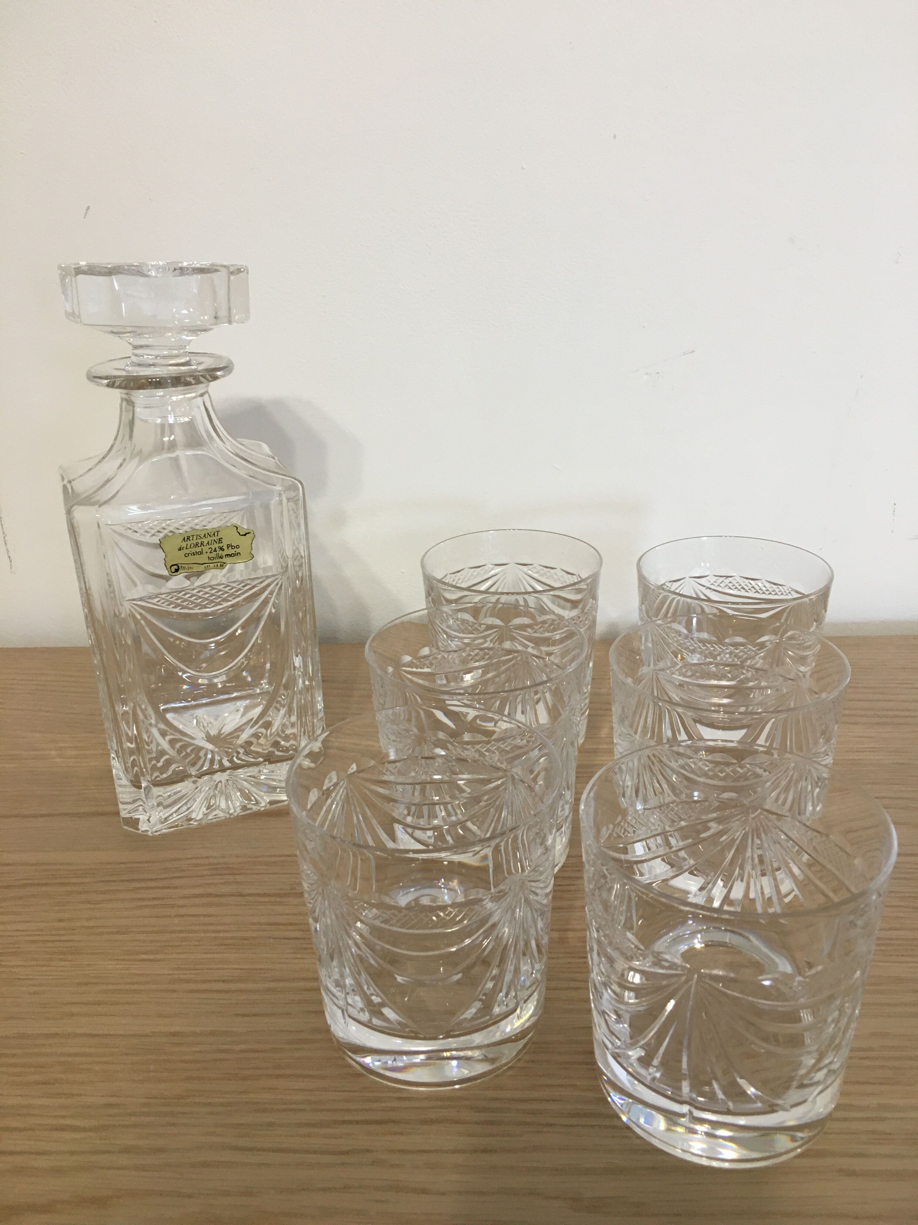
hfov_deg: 48.2
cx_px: 459
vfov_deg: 61.7
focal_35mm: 29
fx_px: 1025
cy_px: 612
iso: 125
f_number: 2.2
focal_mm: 4.15
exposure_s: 1/33
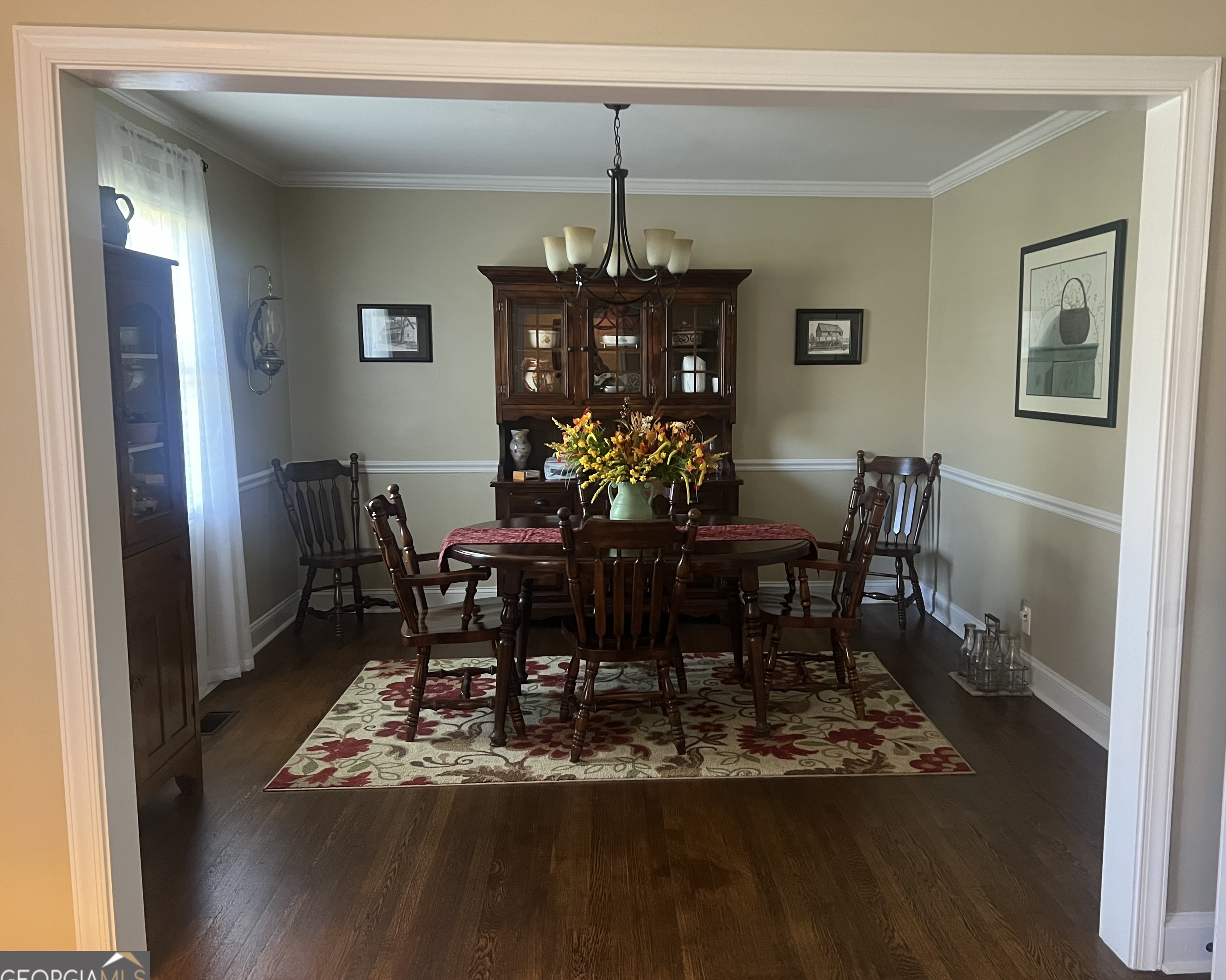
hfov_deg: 62.1
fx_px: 1016
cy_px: 495
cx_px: 674
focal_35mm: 28
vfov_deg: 51.5
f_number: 1.5
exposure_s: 1/60
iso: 500
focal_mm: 5.7
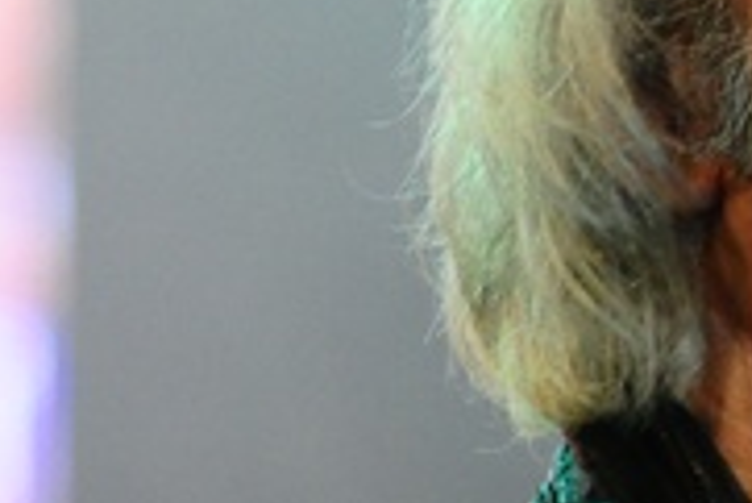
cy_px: 299
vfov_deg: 1.4
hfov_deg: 2.1
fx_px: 20801
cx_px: 1172
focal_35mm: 995
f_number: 4
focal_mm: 200
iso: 1600
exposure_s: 1/160
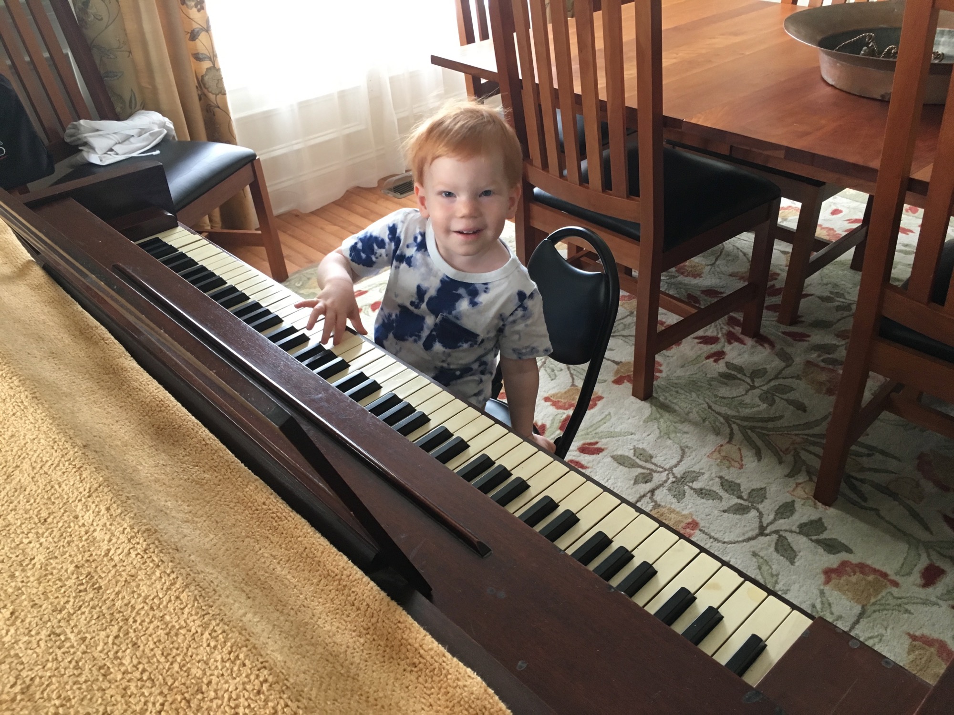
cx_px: 477
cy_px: 358
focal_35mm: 29
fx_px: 799
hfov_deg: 61.7
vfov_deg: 48.2
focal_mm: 4.15
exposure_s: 1/30
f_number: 2.2
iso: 125
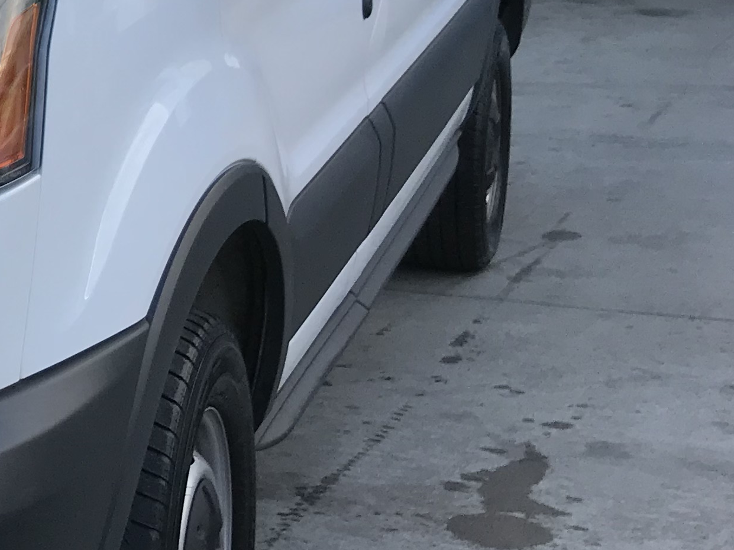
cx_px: -438
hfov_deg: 18.5
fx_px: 1929
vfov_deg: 16.2
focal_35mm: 91
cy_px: 150
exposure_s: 1/155
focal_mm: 3.99
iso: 20
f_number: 1.8
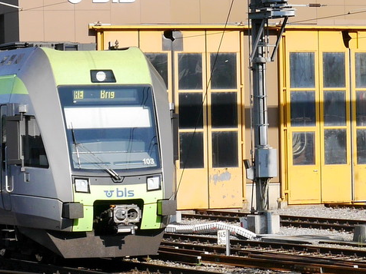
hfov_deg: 15.4
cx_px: -2
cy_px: 114
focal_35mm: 126
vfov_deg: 11.8
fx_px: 1332
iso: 160
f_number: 8
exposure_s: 1/320
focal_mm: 25
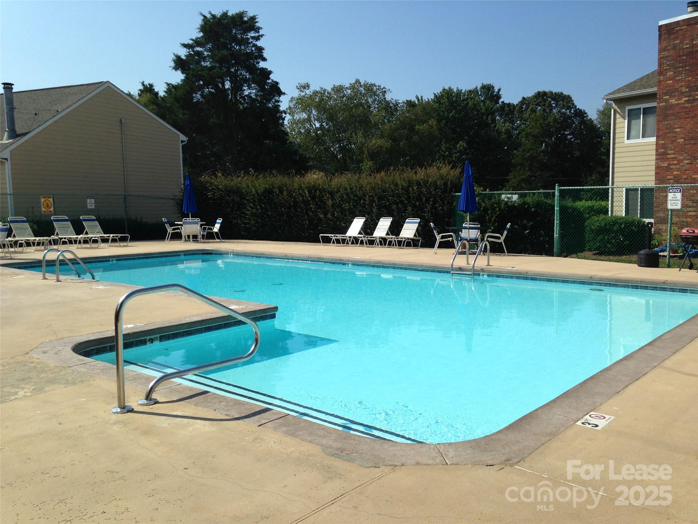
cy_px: 262
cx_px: 349
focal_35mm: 33
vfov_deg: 42.9
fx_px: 665
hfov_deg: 55.4
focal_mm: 4.12
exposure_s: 1/2463
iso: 50
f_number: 2.4
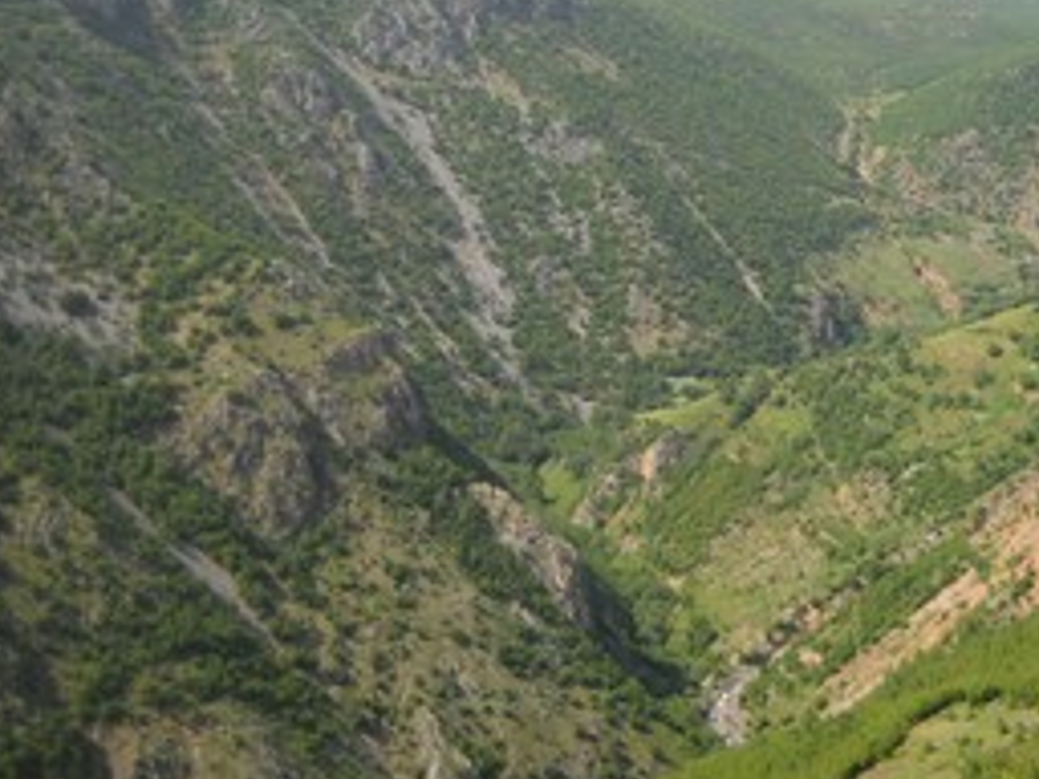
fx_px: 1921
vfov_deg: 22.8
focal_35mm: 64
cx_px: 686
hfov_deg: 30.1
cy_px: 256
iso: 64
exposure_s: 1/192
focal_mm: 6.72
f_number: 5.5
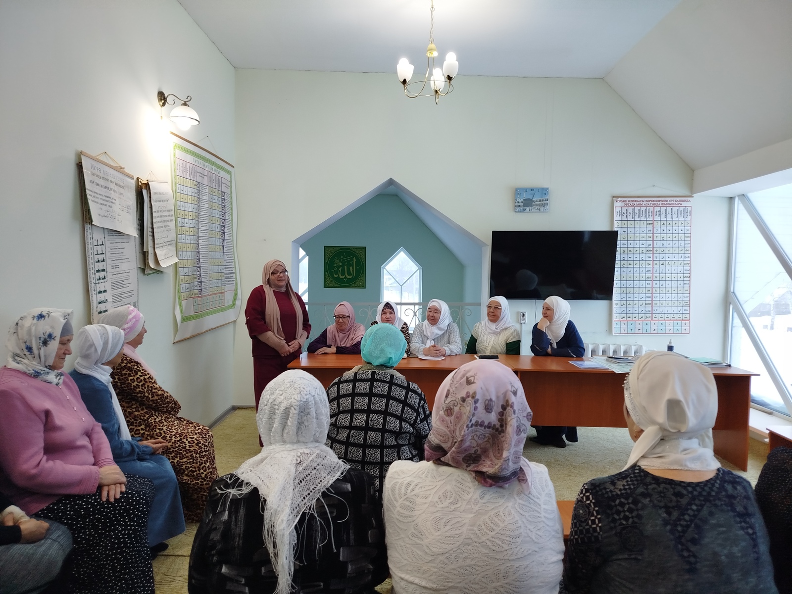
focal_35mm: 24
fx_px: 549
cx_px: 396
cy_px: 297
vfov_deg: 56.8
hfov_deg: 71.6
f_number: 1.7
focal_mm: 5.31
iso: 100
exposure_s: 1/50
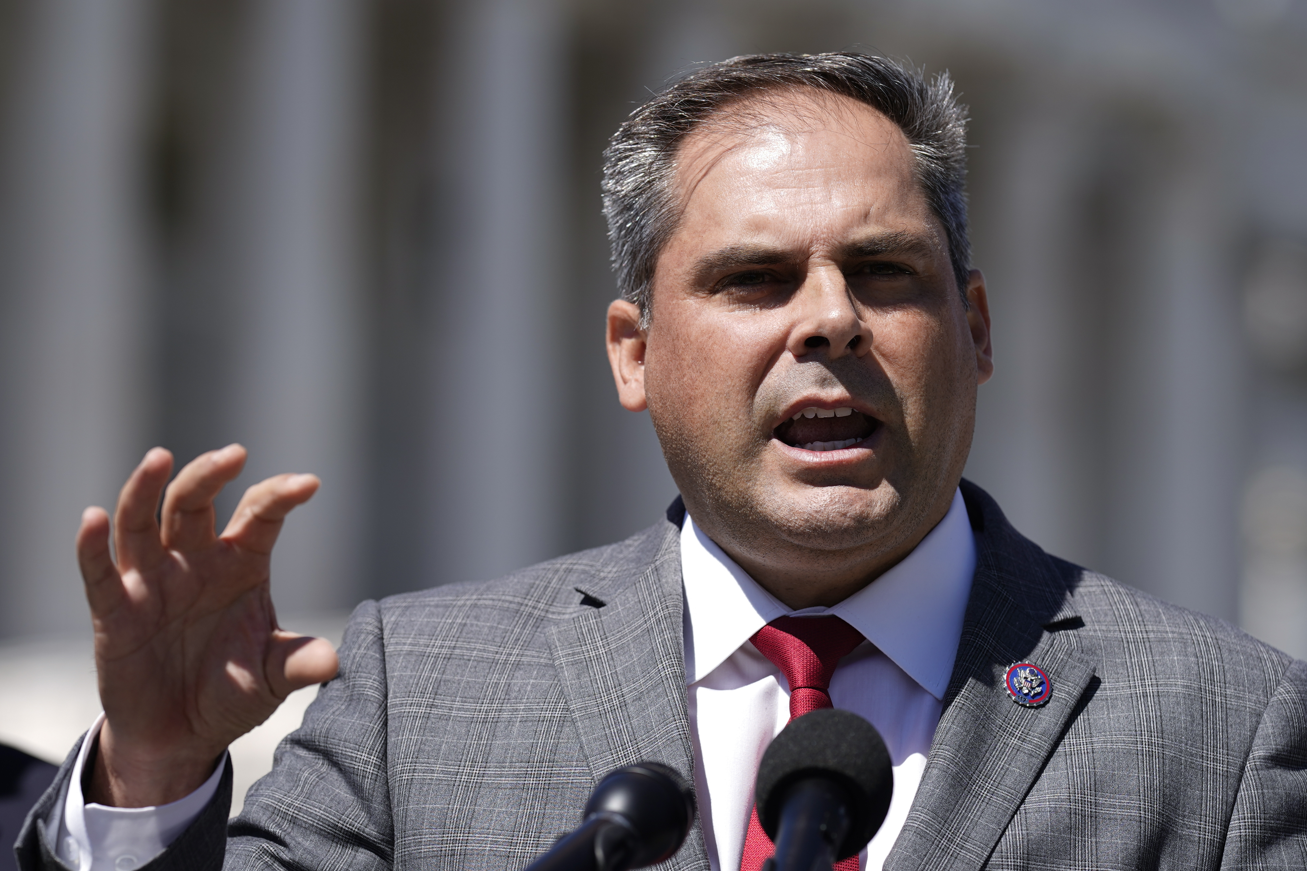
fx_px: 7333
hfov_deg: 10.2
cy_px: 436
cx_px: 654
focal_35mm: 202
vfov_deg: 6.8
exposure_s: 1/1000
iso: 50
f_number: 3.2
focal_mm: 135
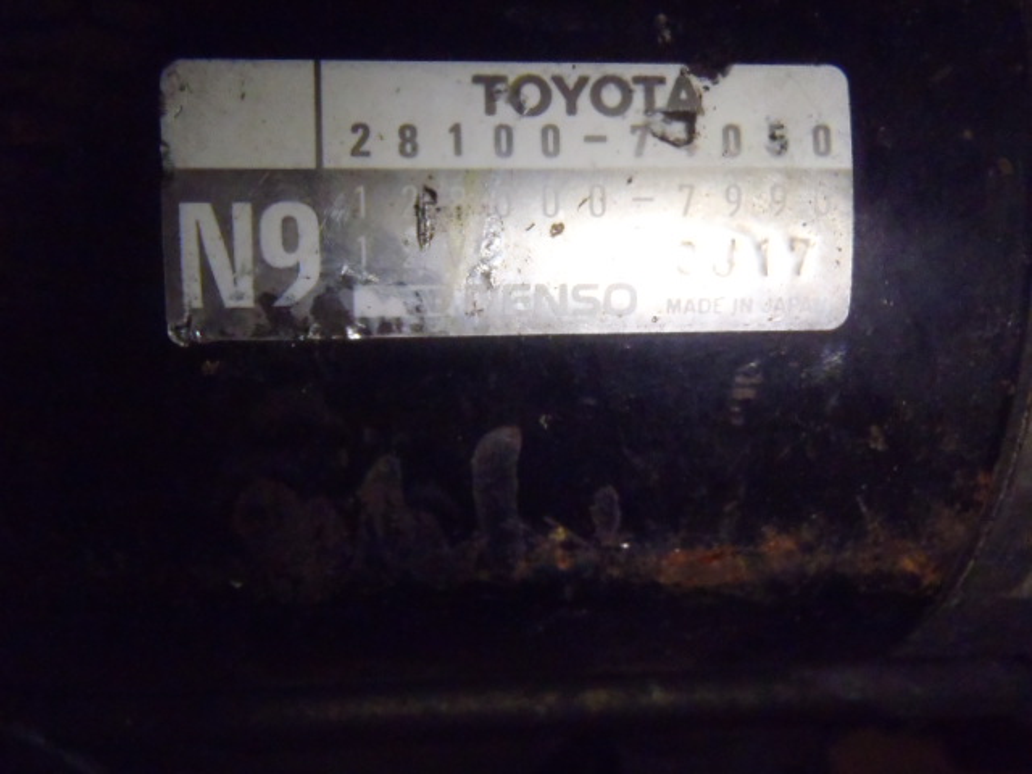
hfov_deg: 50.1
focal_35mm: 37
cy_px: 387
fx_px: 1103
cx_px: 516
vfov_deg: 38.7
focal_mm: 6.64
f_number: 4.7
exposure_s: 1/100
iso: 800
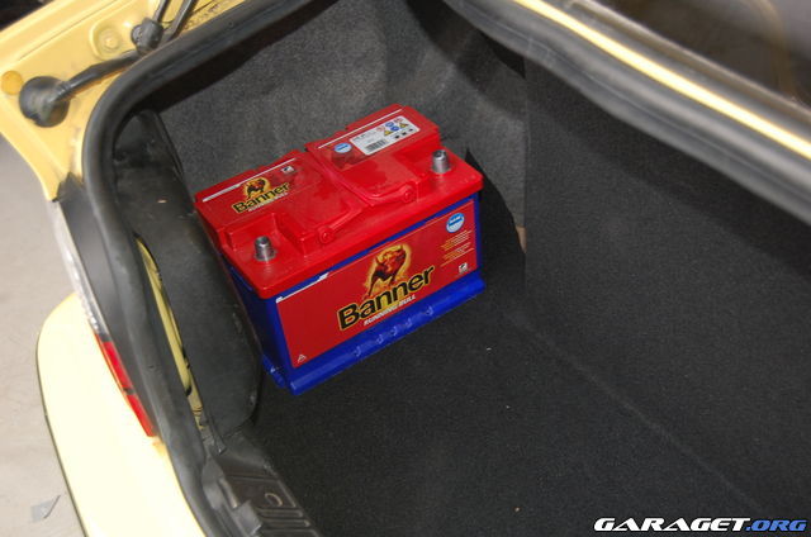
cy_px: 268
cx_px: 406
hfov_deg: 46.5
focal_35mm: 42
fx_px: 944
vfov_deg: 31.8
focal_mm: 28
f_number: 4.2
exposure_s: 1/60
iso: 400
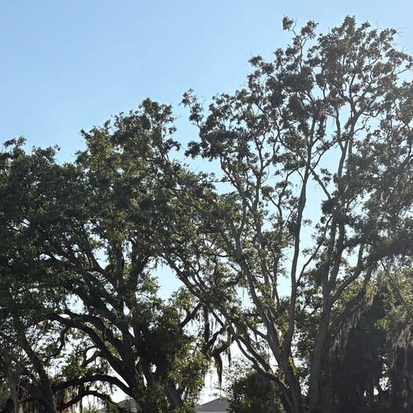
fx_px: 945
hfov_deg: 24.7
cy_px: 401
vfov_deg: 23.7
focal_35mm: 70
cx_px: 213
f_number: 1.6
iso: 64
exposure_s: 1/4608
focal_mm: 5.96
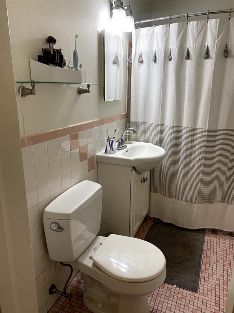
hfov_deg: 53.1
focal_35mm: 26
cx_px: 117
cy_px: 156
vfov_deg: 67.3
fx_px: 234
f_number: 1.8
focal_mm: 4.25
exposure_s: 1/60
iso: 80
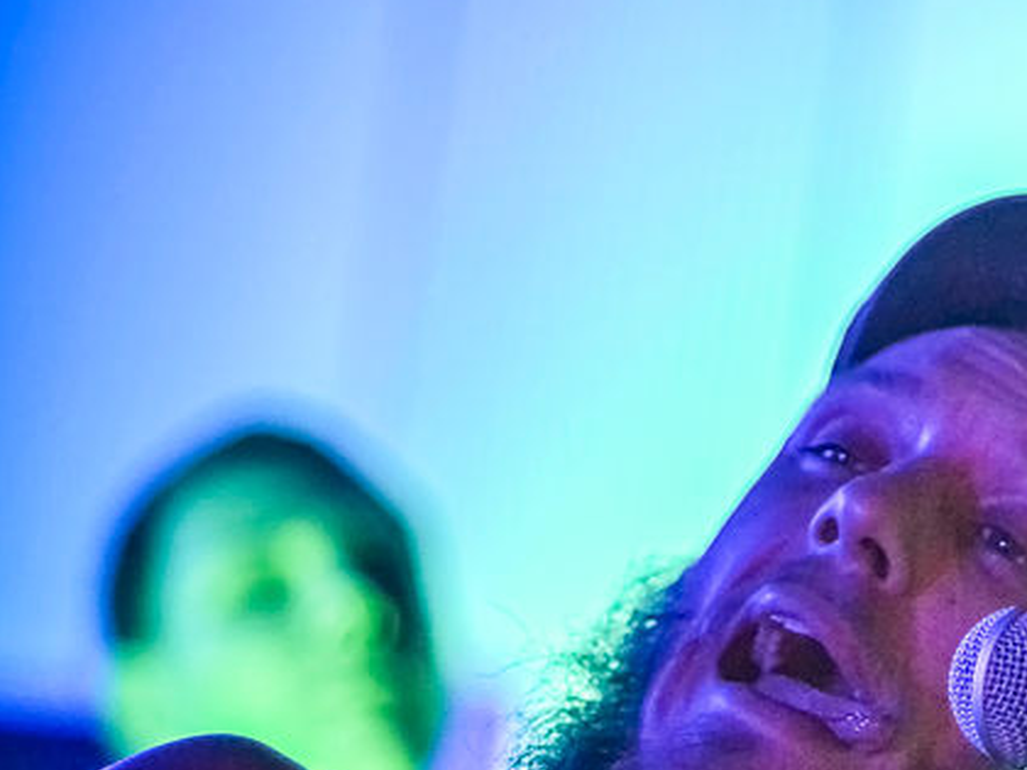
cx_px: 981
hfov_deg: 11.2
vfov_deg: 8.5
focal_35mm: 175
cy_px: 447
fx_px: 5192
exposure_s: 1/400
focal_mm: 85
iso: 6400
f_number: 1.8
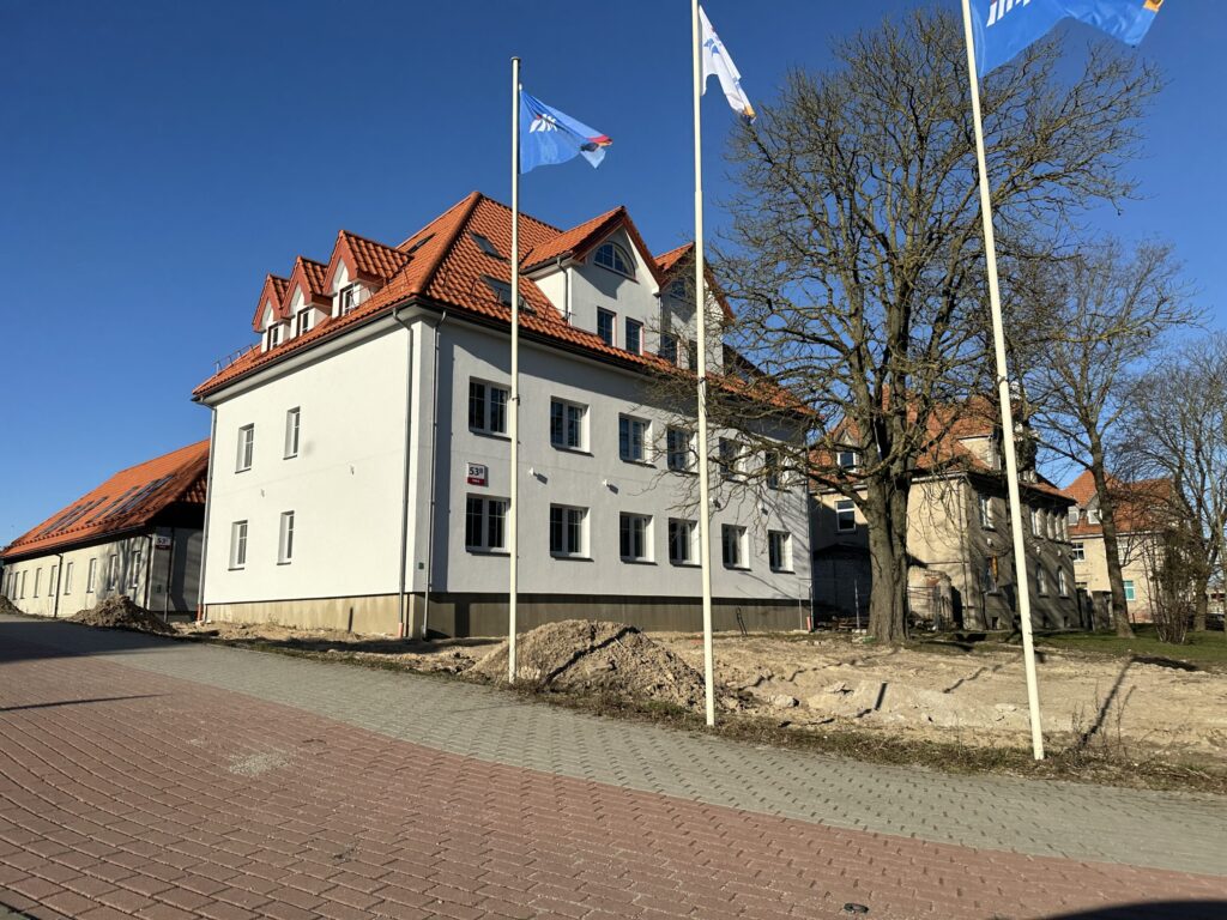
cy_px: 460
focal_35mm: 24
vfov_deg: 56.8
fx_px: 851
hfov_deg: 71.6
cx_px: 614
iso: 80
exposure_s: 1/6211
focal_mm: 6.86
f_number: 1.78
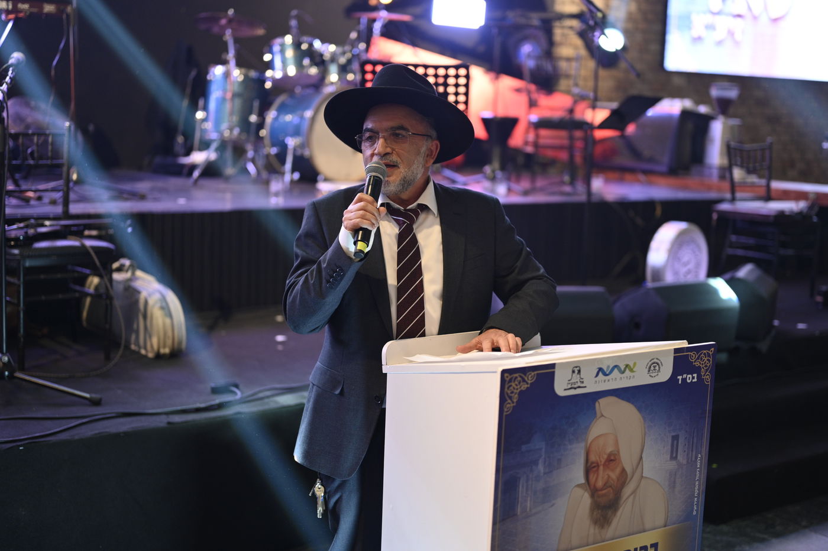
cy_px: 276
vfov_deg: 27.0
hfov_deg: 39.6
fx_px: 1149
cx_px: 414
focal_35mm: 50
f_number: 1.8
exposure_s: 1/200
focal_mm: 50
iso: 800
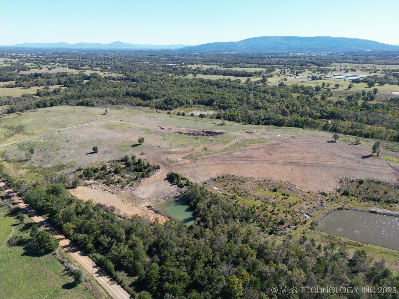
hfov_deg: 71.6
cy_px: 150
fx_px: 277
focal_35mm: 24
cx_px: 200
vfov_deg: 56.8
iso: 200
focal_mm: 6.72
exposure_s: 1/2000
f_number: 1.7
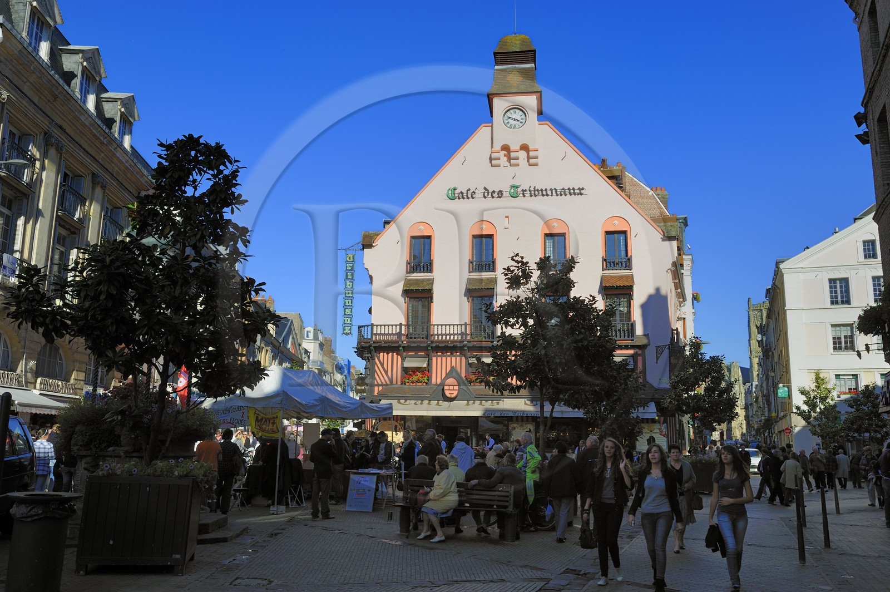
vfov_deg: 42.3
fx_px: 766
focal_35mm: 31
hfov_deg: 60.3
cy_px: 296
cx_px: 445
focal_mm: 31
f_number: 11
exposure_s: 1/200
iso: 200
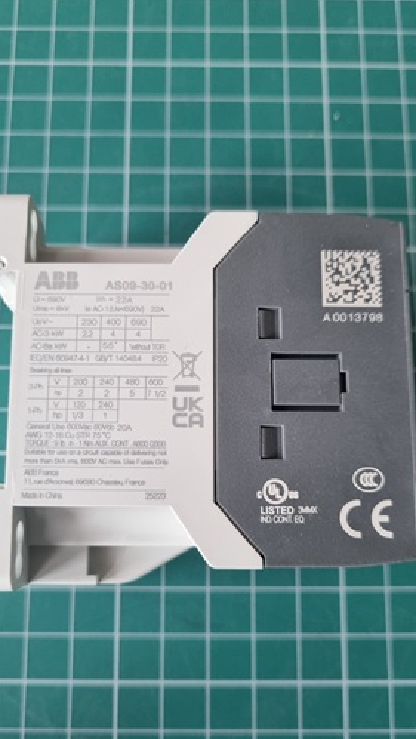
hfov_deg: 36.7
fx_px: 627
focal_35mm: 32
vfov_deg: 60.9
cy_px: 400
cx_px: 190
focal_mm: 5.4
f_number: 1.8
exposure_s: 1/100
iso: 250
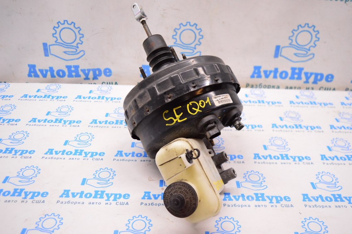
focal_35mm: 34
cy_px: 117
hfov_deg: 55.1
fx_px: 337
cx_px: 176
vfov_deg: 38.3
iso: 3200
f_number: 3.8
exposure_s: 1/320
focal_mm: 23
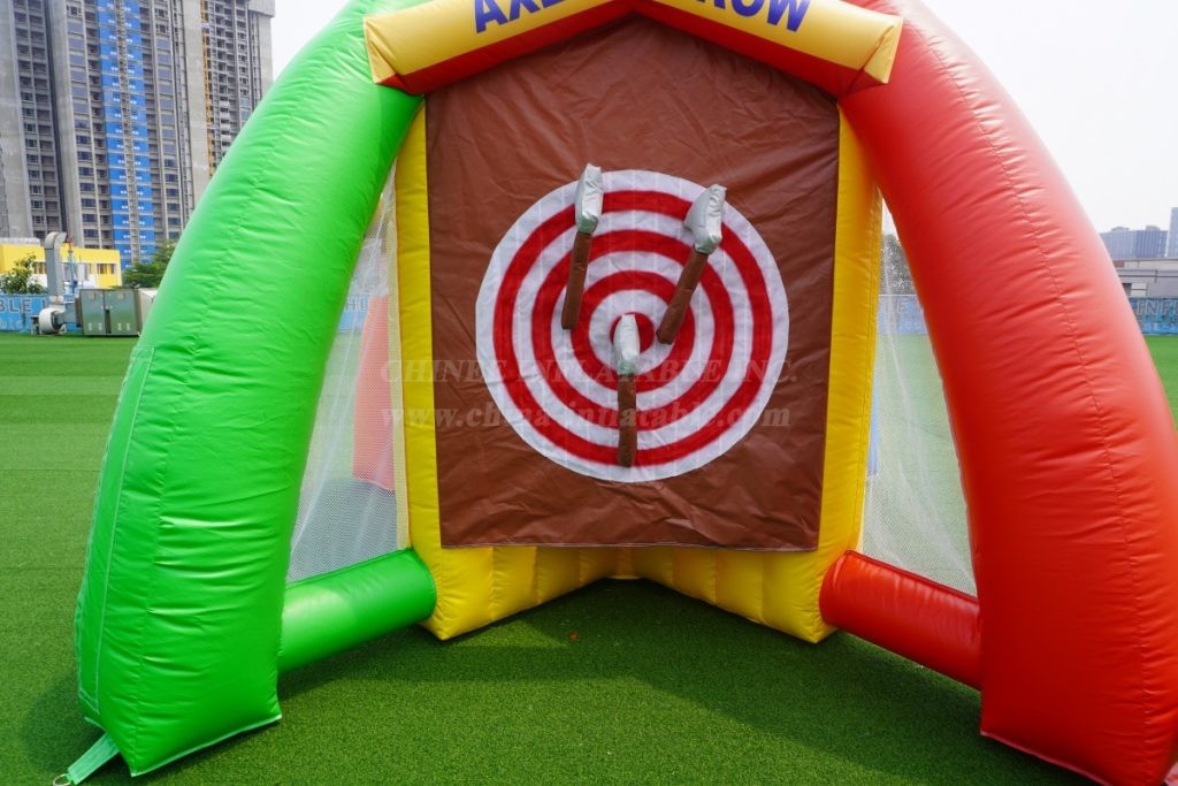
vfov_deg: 53.1
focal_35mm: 24
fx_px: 785
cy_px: 393
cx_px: 589
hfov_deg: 73.7
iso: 100
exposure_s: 1/125
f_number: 8
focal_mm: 16
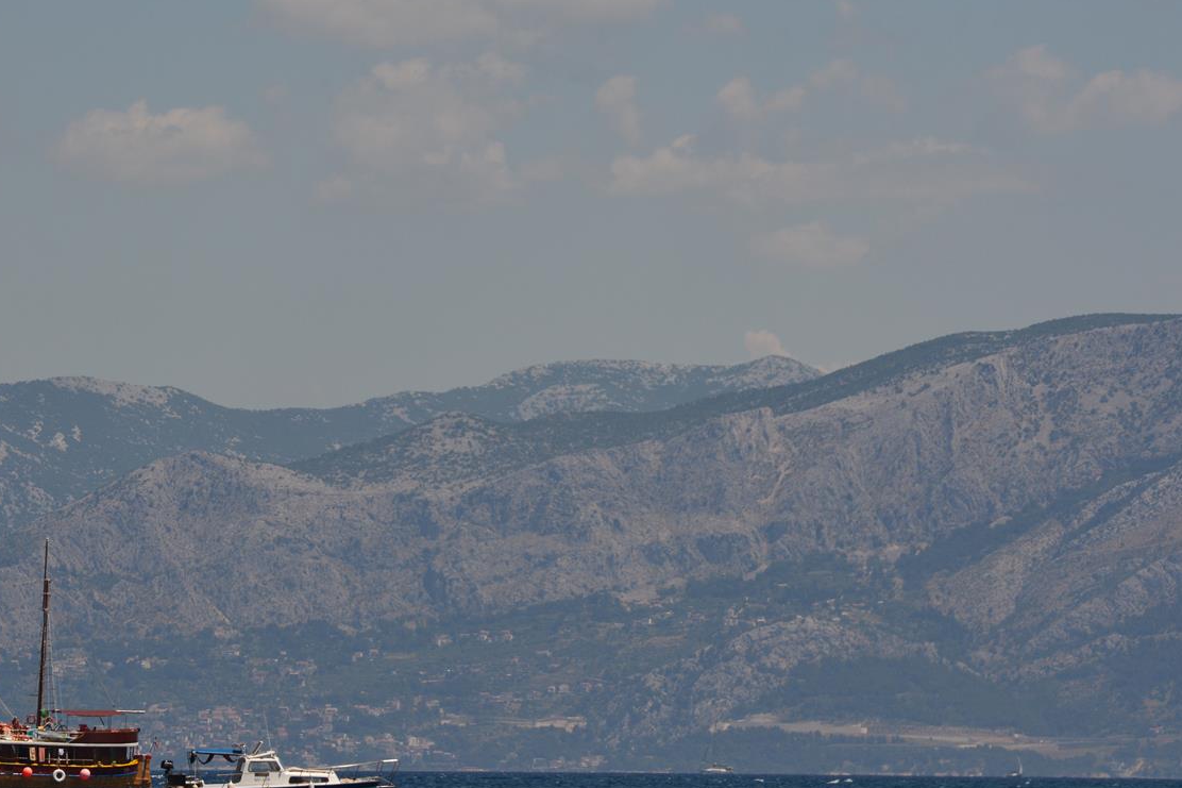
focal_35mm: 227
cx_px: 512
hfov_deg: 9.1
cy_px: 510
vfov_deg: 6.1
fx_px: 7442
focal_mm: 105
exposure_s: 1/320
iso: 200
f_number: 10
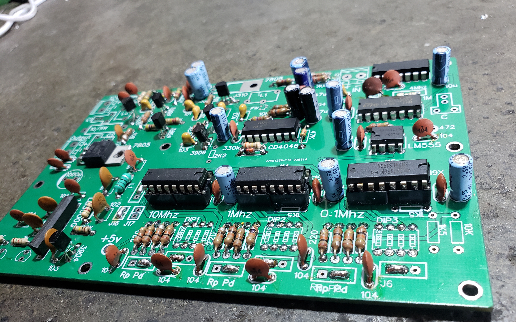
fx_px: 394
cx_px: 258
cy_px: 190
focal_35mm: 28
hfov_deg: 66.5
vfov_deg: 44.3
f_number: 2.4
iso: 320
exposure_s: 1/40
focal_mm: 4.3
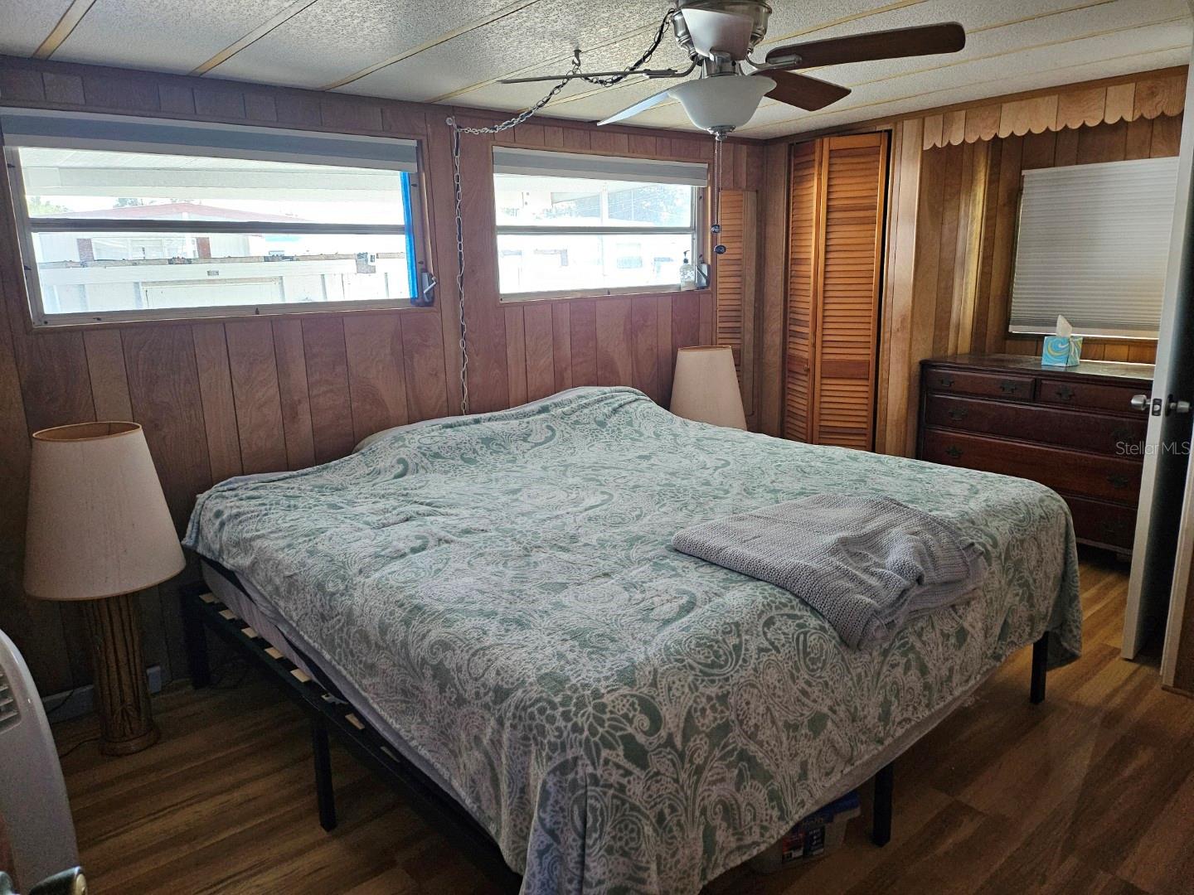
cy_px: 448
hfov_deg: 71.6
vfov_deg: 56.8
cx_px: 597
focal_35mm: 24
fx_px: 828
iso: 500
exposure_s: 1/120
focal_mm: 5
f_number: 1.8
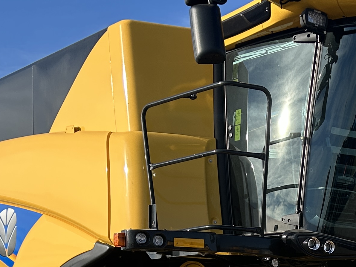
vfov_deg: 16.2
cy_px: 311
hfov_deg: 21.7
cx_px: 331
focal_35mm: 88
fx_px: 905
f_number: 1.5
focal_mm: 5.7
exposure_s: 1/2994
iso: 50
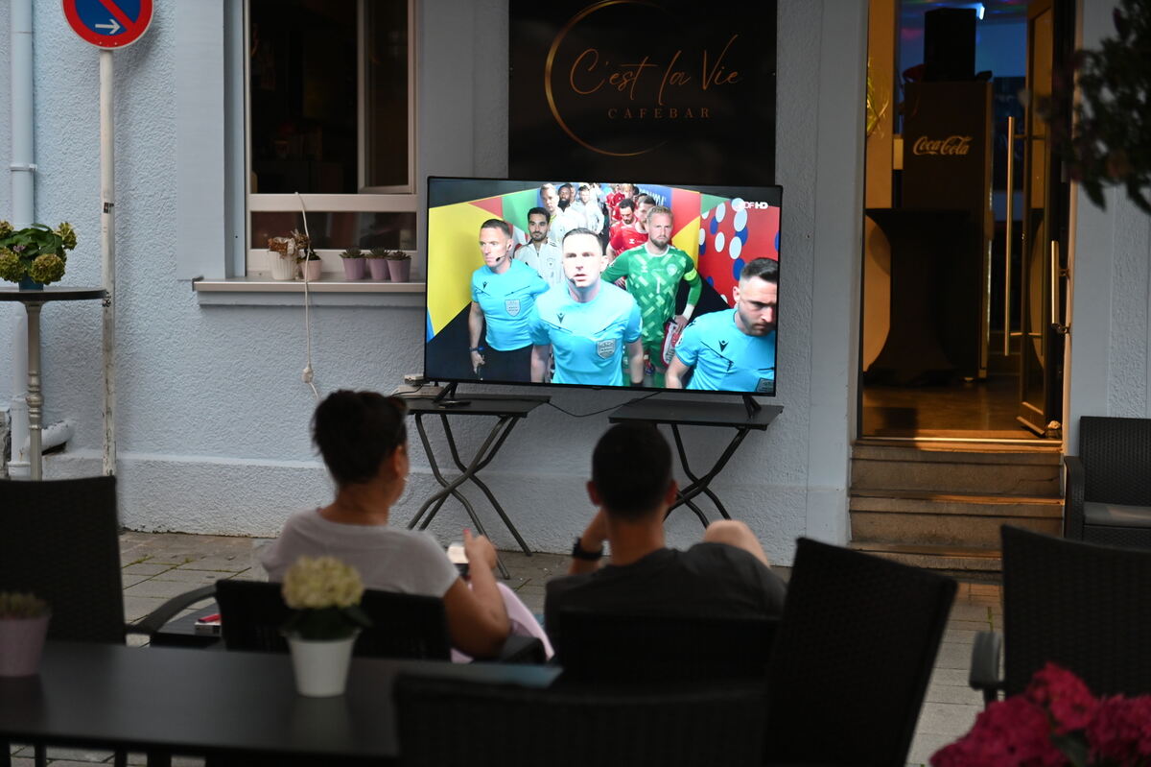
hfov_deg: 28.9
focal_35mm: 70
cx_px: 576
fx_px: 2237
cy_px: 384
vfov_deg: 19.4
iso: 1100
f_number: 2.8
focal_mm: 70
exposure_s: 1/80
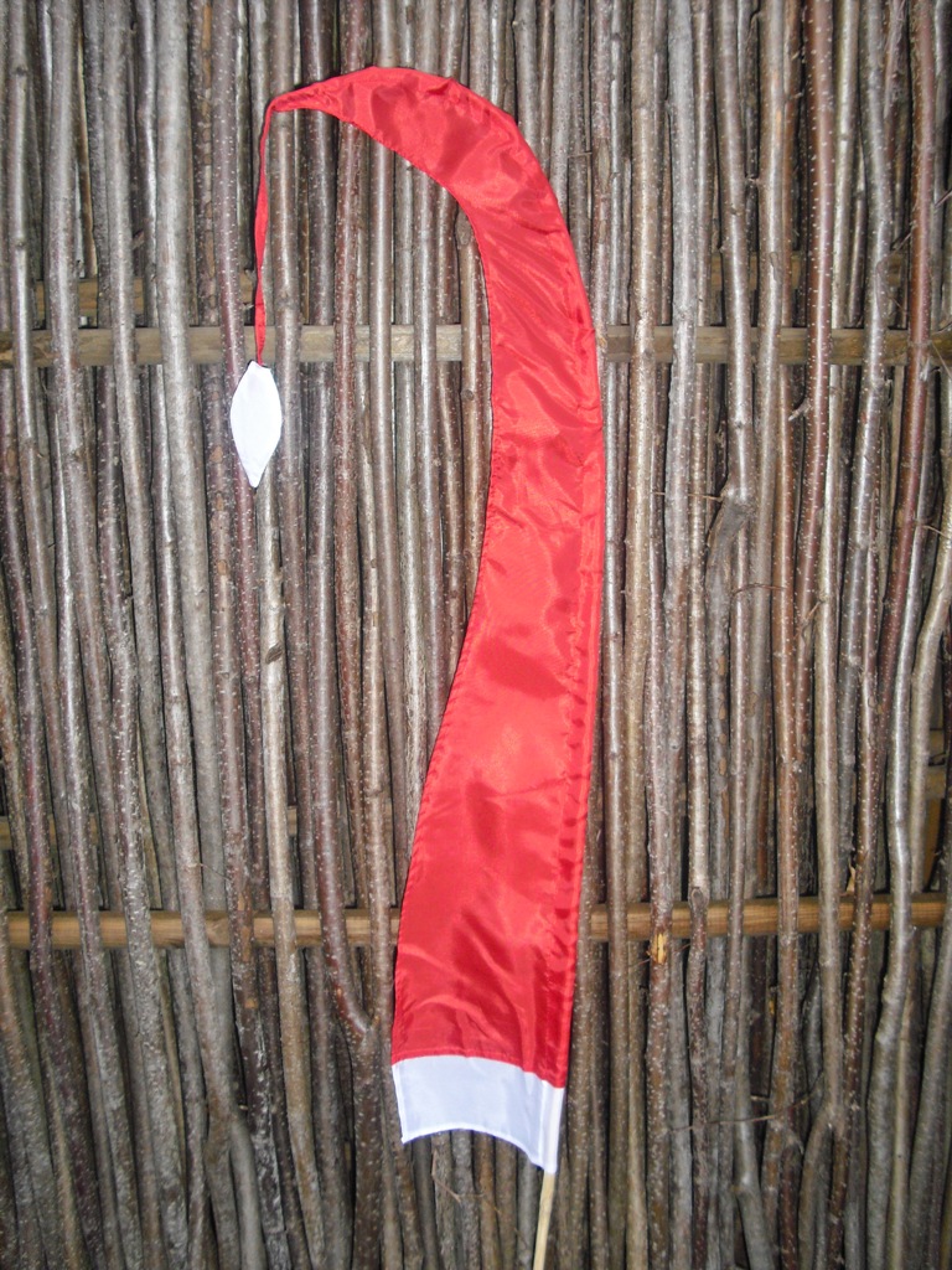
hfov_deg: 37.7
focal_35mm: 38
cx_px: 476
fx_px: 1393
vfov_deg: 49.0
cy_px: 635
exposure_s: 1/125
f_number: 2.8
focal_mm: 6.2
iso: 200
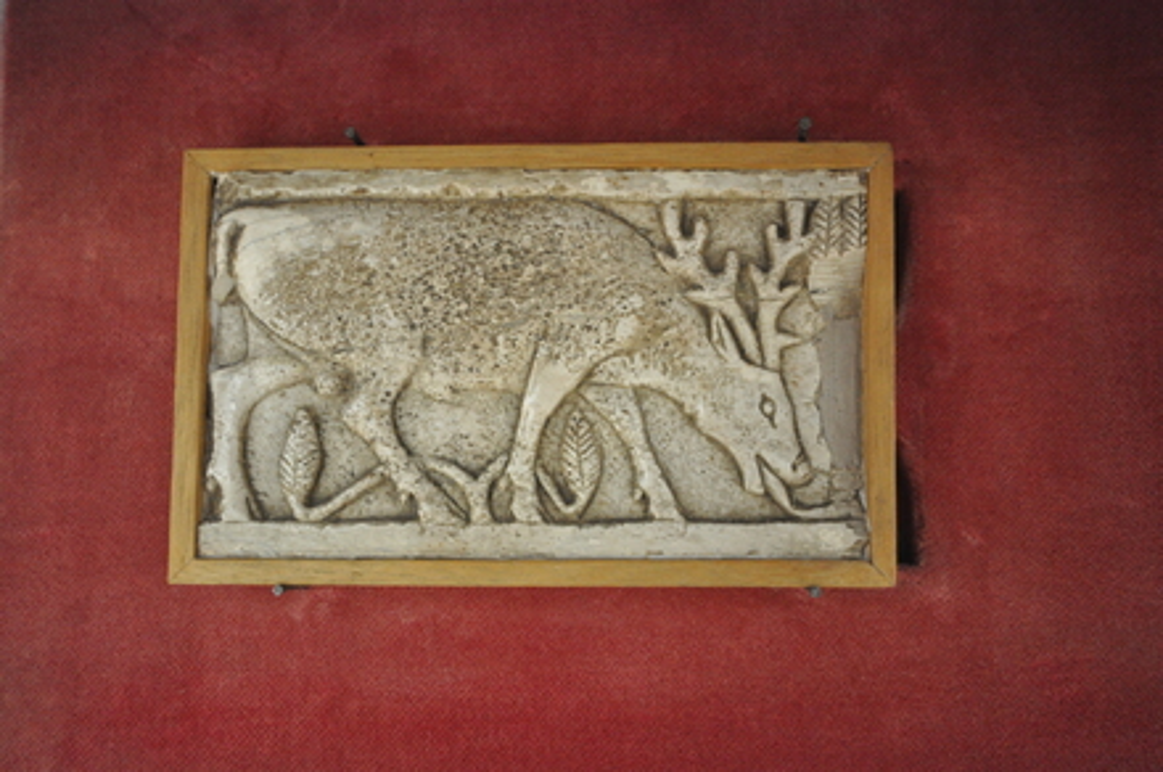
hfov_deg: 62.0
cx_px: 582
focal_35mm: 30
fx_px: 968
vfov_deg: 43.5
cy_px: 386
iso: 1600
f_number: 5.6
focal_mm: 20
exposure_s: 1/6
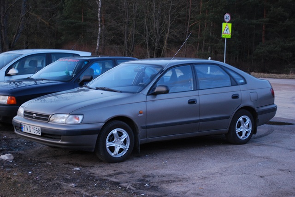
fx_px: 591
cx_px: 148
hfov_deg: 28.0
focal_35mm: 72
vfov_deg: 19.0
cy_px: 98
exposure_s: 1/2.5
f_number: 5.6
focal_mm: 48
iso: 400
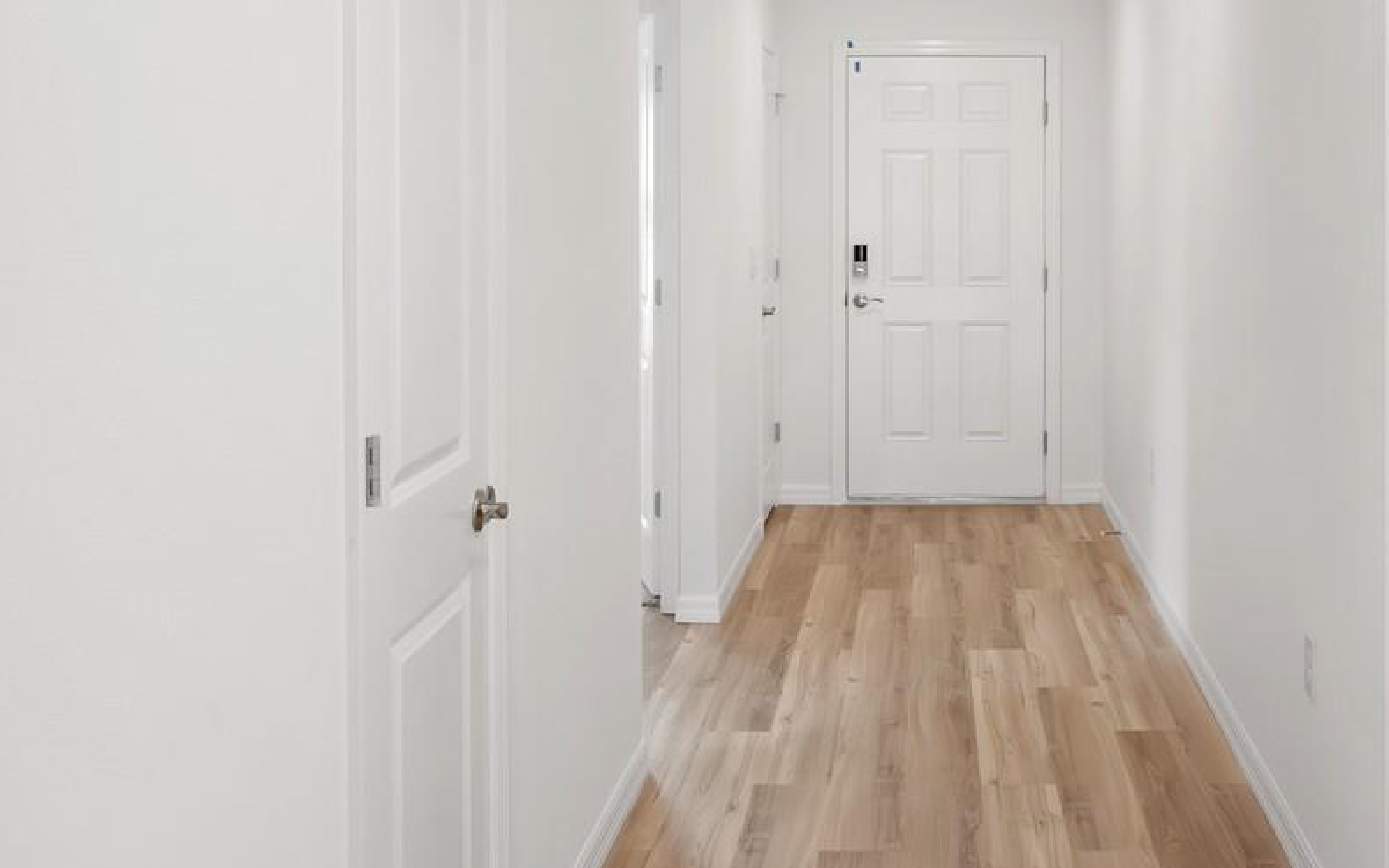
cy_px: 204
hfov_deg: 45.5
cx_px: 922
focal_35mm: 43
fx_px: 1628
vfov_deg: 29.3
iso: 2000
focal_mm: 10
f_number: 6.3
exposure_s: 1/60
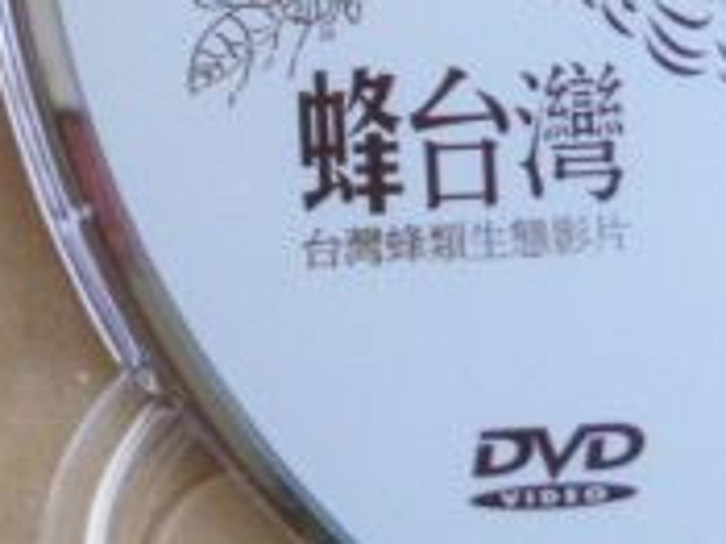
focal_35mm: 88
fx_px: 1844
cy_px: -241
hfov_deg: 19.7
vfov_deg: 15.6
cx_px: -315
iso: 400
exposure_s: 1/25
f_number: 2.2
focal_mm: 4.3
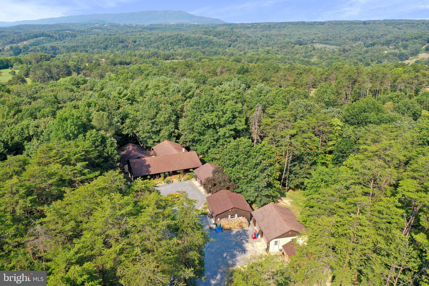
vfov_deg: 46.4
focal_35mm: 28
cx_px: 214
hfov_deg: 65.5
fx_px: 334
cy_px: 143
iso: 100
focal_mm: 10.26
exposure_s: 1/240
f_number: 4.5
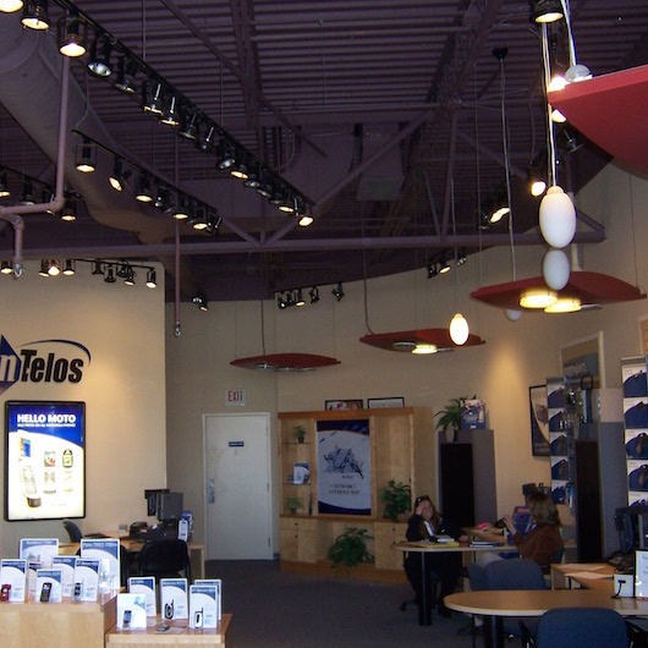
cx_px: 196
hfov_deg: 37.7
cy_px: 315
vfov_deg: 38.3
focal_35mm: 44
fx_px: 932
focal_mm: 5.5
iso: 140
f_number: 2.8
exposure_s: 1/60
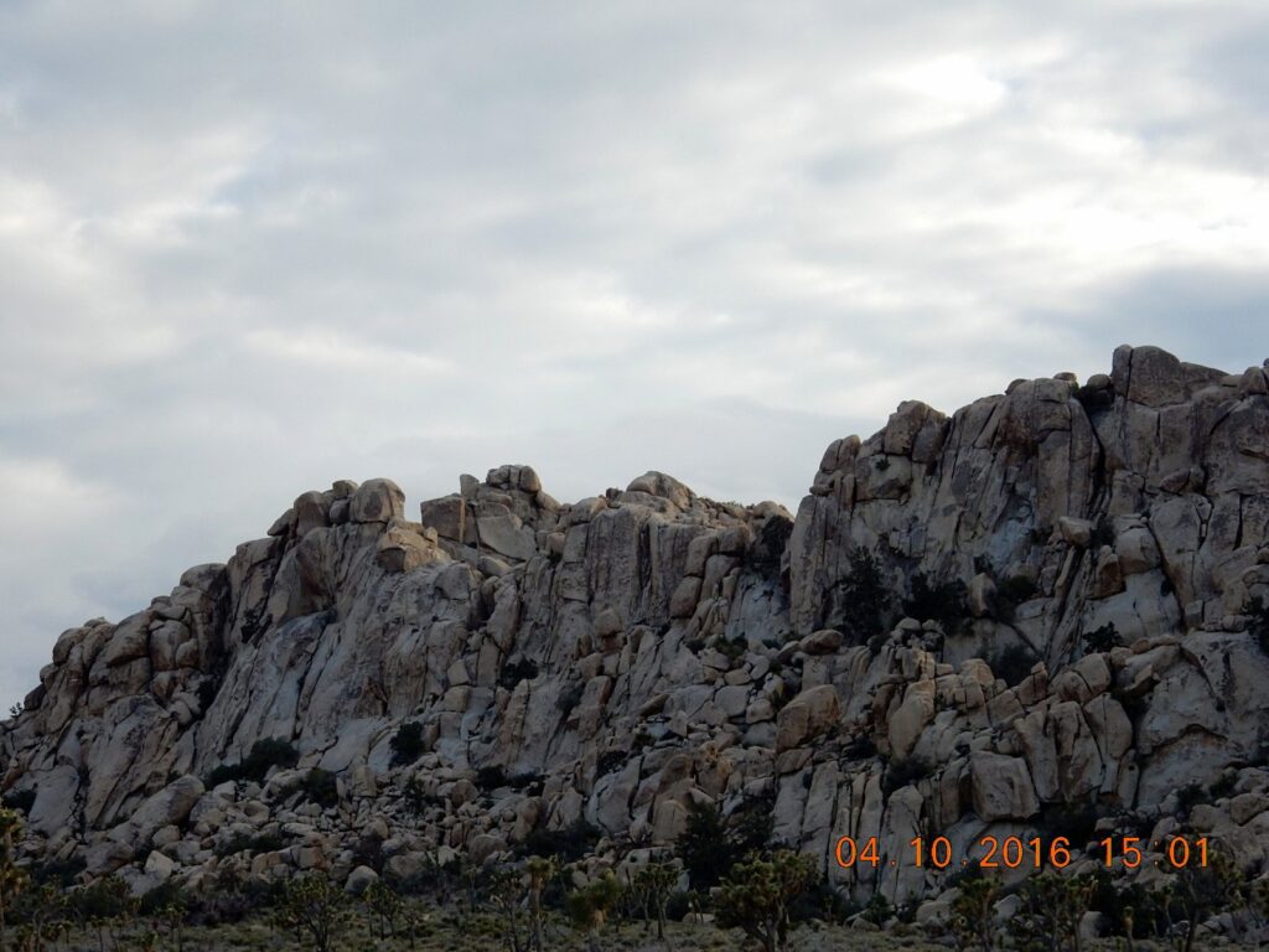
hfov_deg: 23.3
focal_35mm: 84
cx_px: 634
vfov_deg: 17.6
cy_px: 476
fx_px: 3079
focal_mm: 14.9
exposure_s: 1/400
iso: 125
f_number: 5
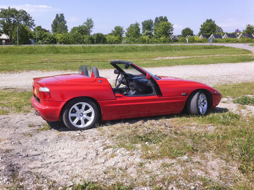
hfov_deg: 52.7
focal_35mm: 35
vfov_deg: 40.6
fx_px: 256
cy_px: 95
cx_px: 127
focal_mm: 3.85
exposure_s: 1/1300
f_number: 2.8
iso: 80
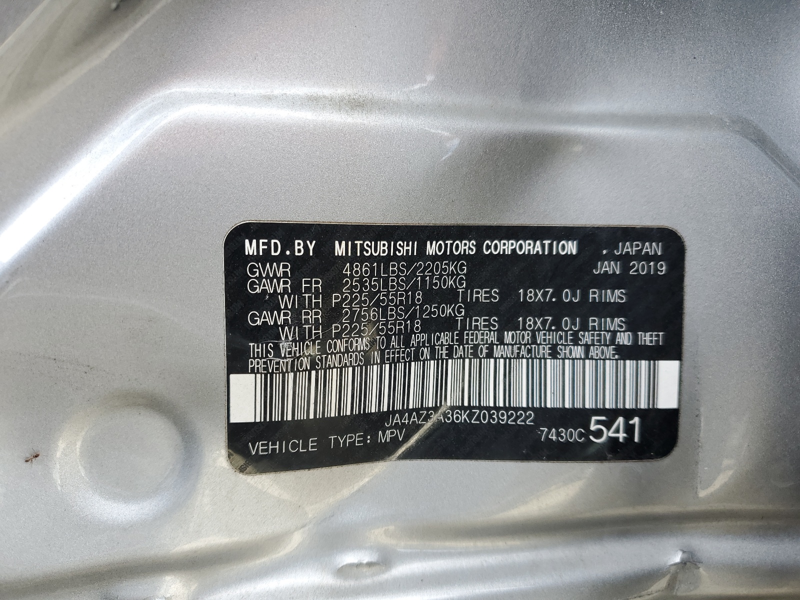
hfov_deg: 67.3
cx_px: 400
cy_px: 300
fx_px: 601
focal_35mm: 26
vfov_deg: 53.1
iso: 50
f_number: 1.5
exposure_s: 1/175
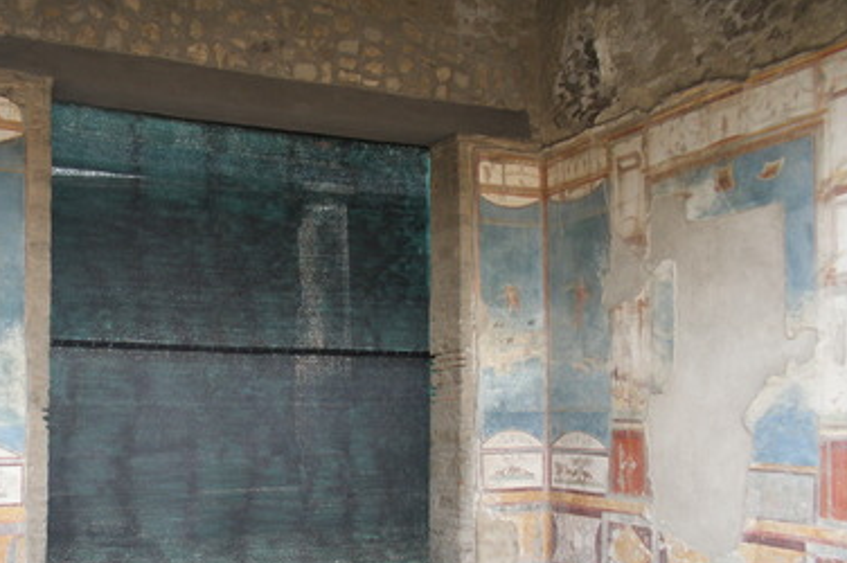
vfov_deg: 29.1
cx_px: 350
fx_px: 1081
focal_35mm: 46
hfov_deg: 42.6
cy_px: 359
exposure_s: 1/40
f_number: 3.5
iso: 64
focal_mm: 6.6
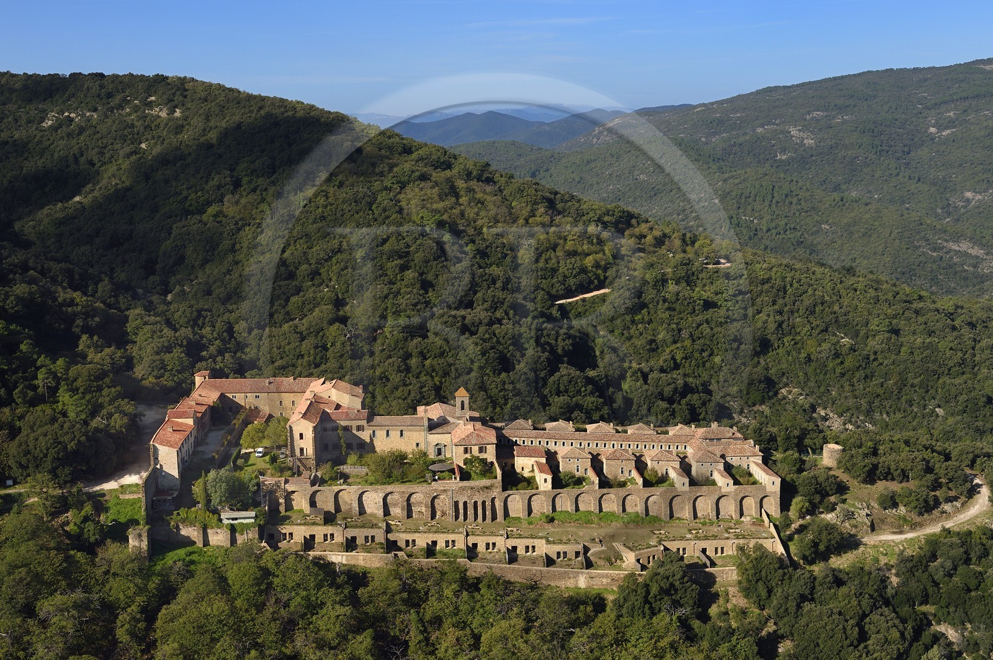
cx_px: 496
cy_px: 330
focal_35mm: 42
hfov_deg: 46.4
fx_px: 1158
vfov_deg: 31.8
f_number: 8
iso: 400
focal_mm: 42
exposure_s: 1/1250
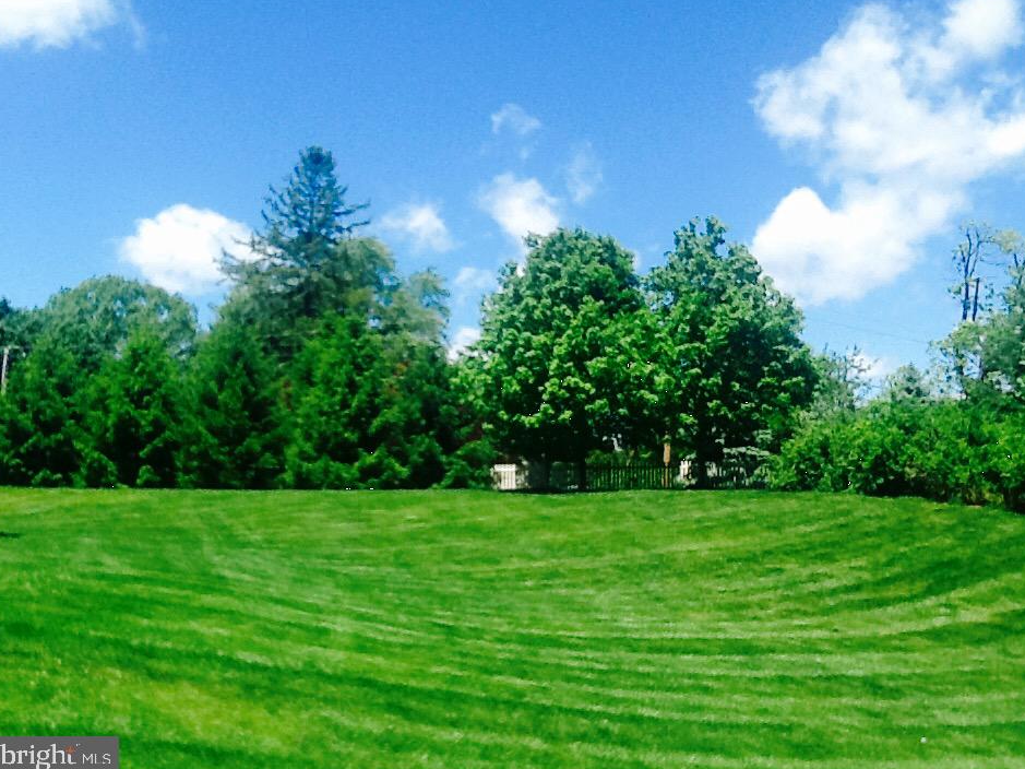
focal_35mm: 45
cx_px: 515
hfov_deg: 42.1
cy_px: 384
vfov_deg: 32.2
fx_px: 1332
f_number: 2.4
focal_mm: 2.03
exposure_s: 1/863
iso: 40
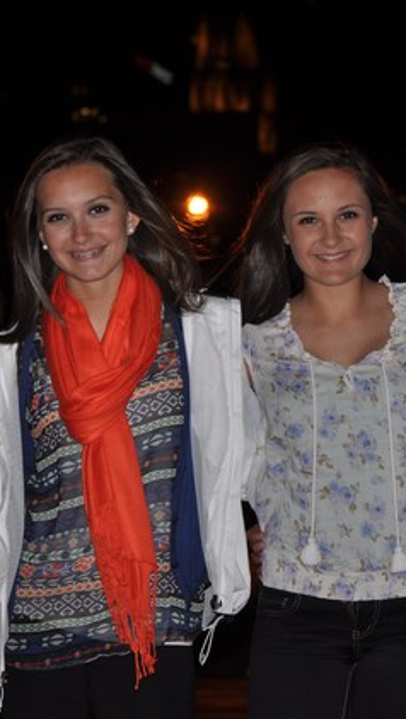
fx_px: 2498
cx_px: 200
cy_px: 360
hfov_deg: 9.3
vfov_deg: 16.4
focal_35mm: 131
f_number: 4
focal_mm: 55
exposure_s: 1/60
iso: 200
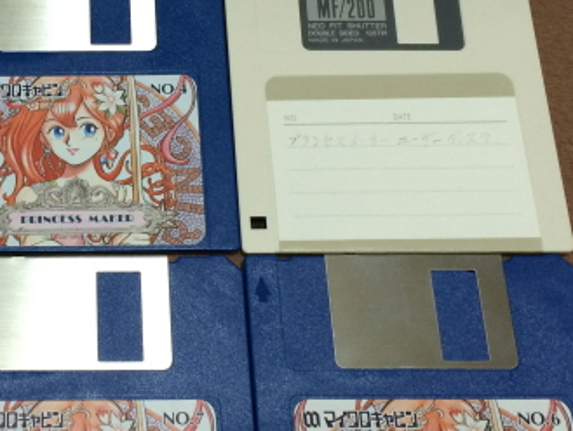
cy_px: 159
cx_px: 64
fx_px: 1209
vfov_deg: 20.1
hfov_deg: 25.9
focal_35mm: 73
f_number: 2.2
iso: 100
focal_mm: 4.12
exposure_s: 1/30
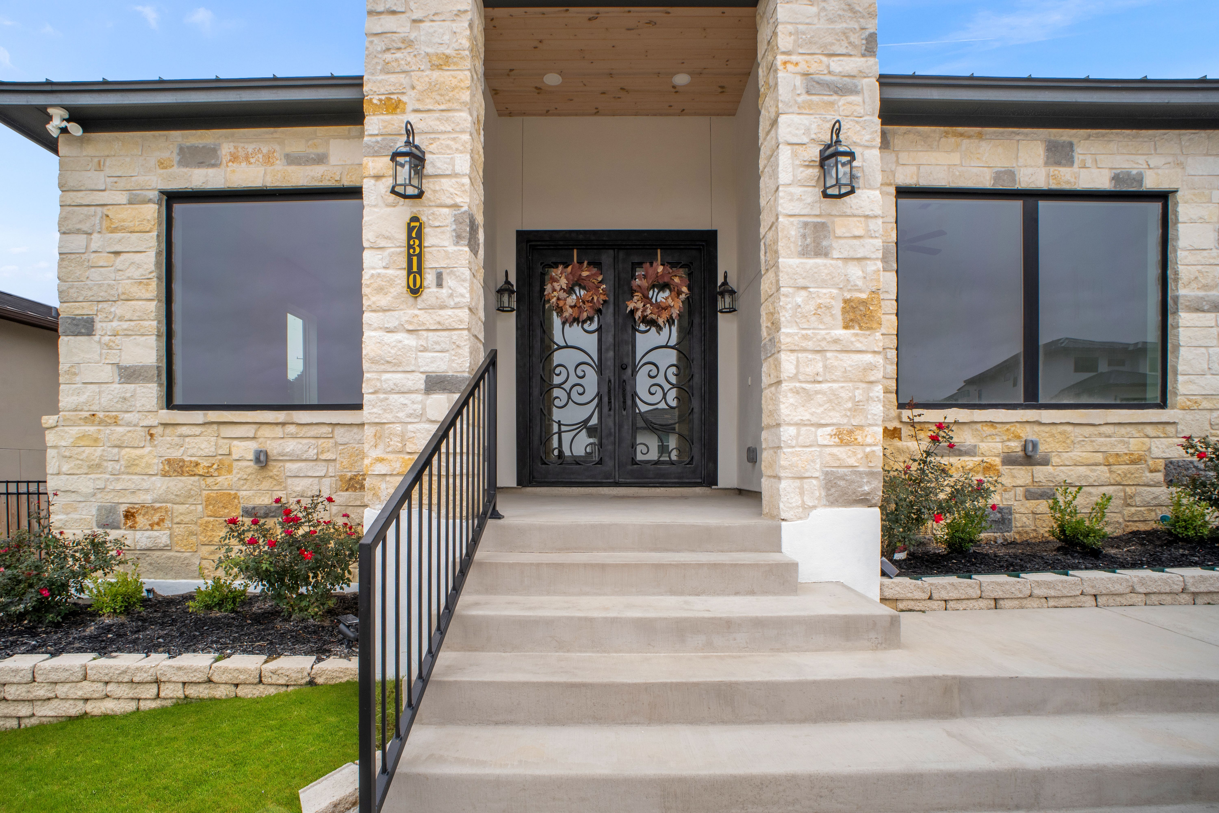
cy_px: 406
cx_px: 610
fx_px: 559
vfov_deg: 72.1
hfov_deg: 95.0
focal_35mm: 16
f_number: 8
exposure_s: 1/80
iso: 800
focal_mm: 11
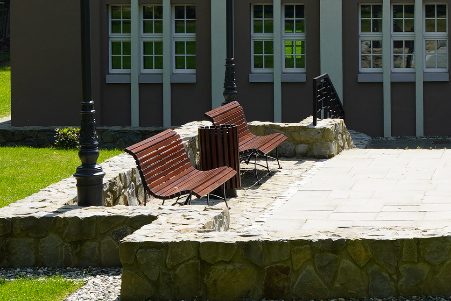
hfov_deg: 16.8
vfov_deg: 12.0
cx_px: 643
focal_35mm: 112
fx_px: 1403
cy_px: -49
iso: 100
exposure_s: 1/125
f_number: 8
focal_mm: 24
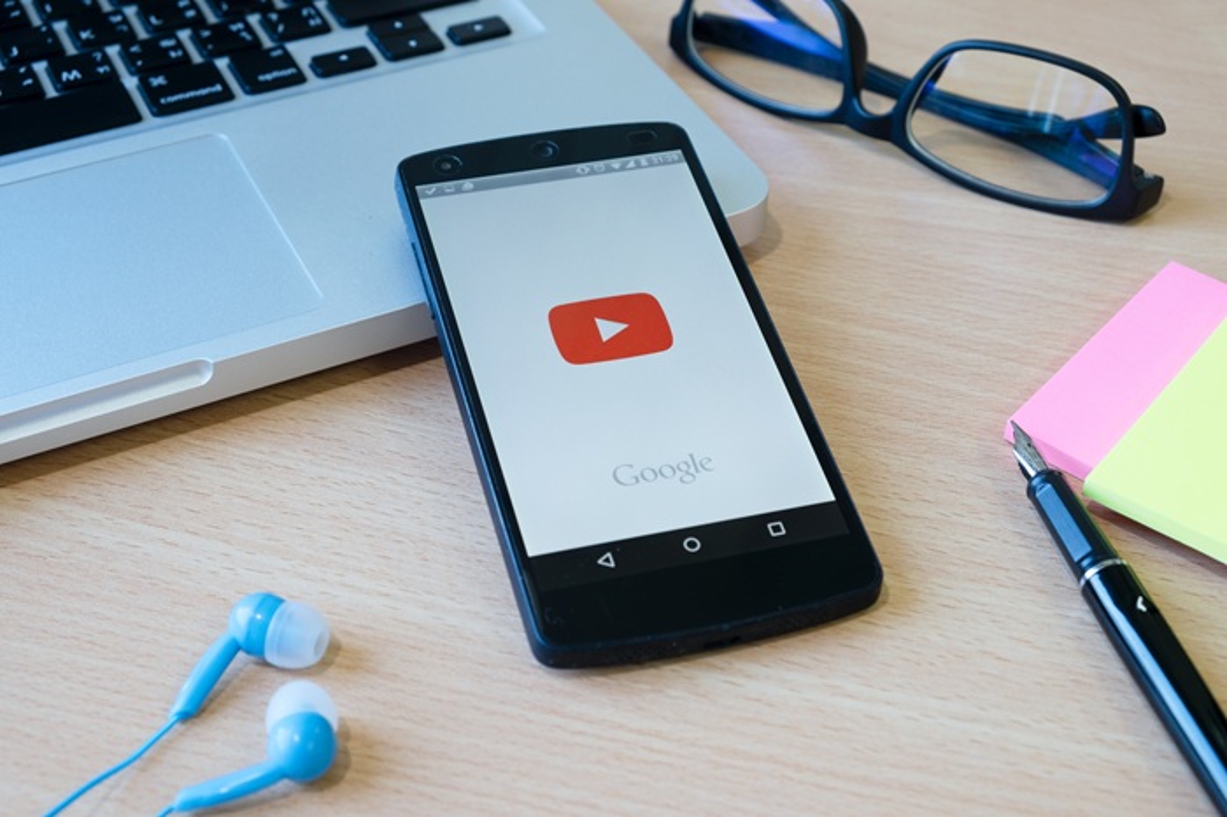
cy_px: 408
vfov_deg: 27.5
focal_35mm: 49
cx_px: 614
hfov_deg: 40.4
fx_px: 1669
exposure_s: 1/20
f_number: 6.4
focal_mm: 32.9
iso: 400
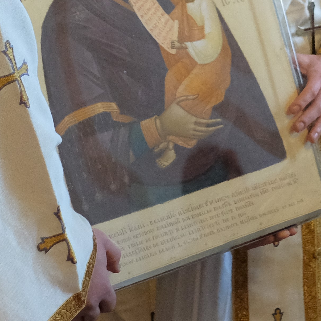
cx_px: 329
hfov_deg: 11.7
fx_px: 1553
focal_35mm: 148
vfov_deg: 11.4
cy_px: -134
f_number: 2
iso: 2500
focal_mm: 23
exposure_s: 1/100
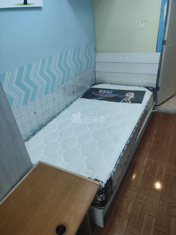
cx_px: 88
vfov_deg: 69.4
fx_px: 170
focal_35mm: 25
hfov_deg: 54.9
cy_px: 118
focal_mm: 4.71
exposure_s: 1/33.3
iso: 342
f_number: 1.79
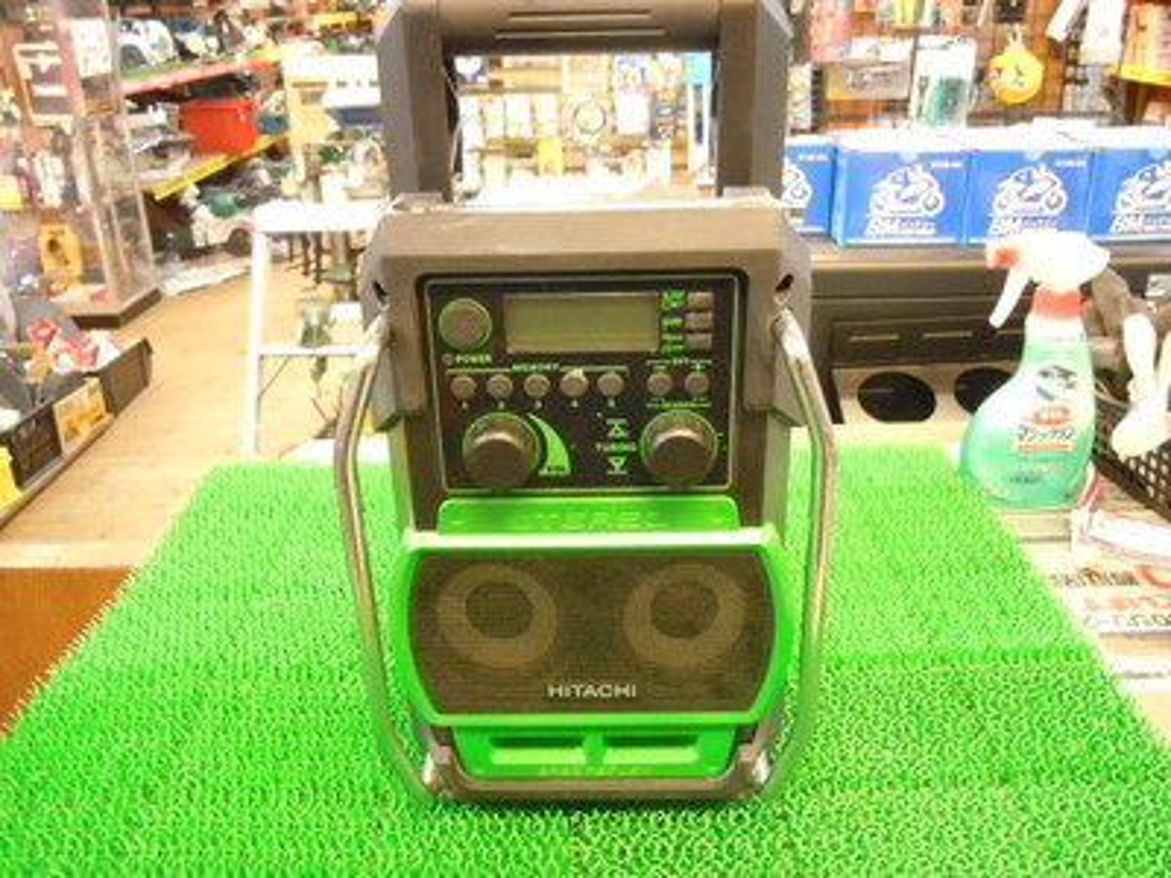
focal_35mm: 33
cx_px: 586
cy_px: 439
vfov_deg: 42.9
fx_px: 1116
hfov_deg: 55.4
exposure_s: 1/13
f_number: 4
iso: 800
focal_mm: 5.9
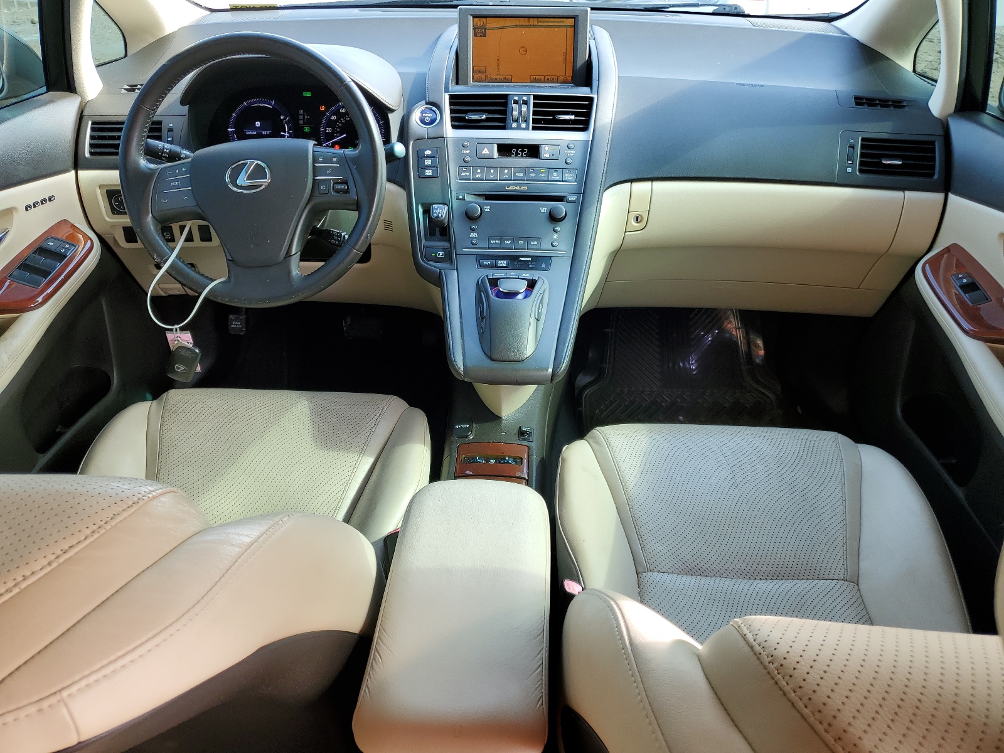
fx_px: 754
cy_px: 376
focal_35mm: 26
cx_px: 502
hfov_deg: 67.3
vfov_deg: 53.1
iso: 50
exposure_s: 1/141
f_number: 1.5
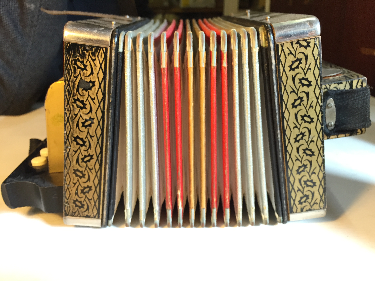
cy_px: 140
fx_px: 314
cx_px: 188
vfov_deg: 48.2
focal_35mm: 29
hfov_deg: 61.7
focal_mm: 4.15
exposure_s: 1/30
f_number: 2.2
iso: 100
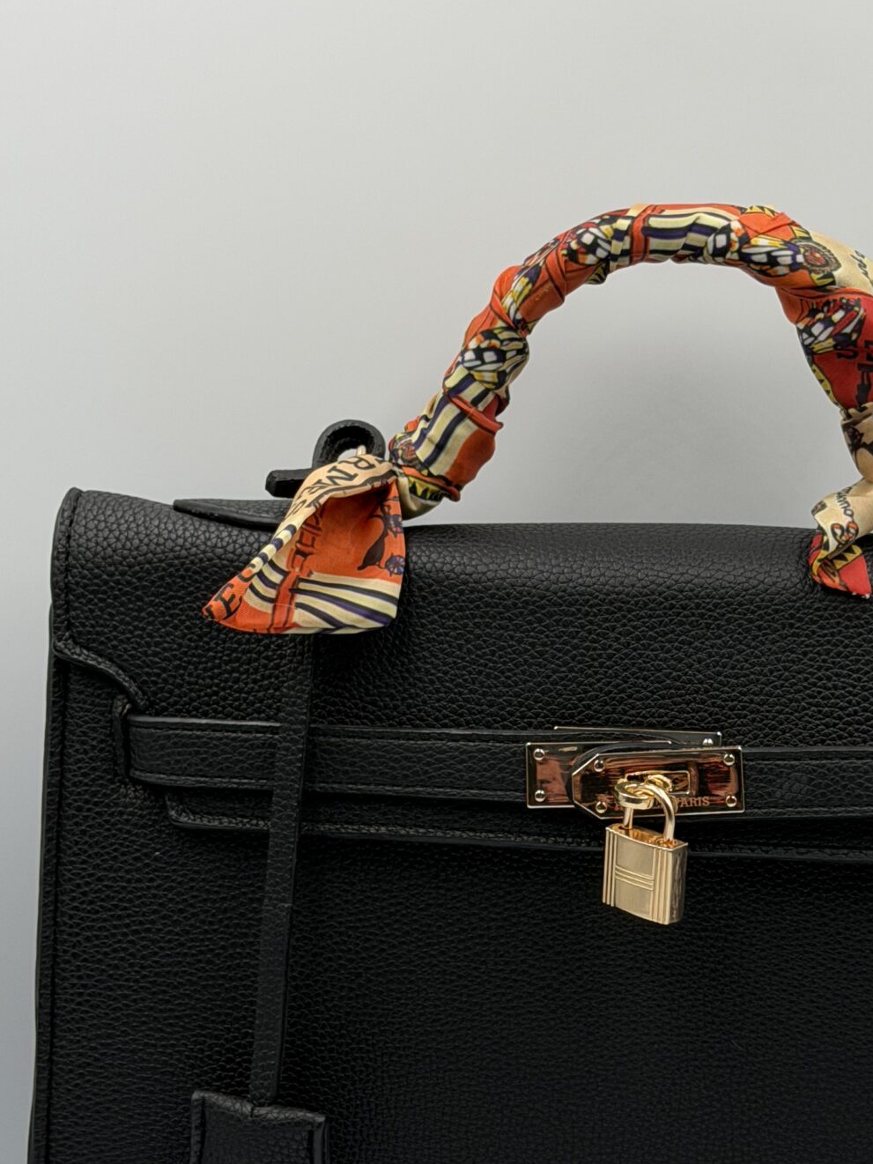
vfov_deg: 21.0
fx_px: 3127
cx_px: 684
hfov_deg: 15.8
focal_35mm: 93
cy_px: 739
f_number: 1.78
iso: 64
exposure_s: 1/472
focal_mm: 6.76
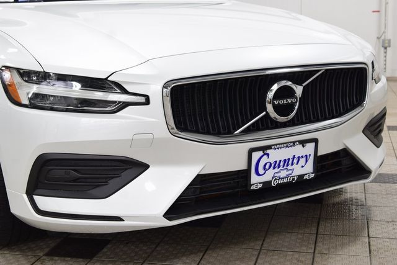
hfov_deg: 35.0
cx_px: 198
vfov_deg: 23.8
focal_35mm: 57
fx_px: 629
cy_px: 132
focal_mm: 38
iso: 400
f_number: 6.3
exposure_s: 1/15
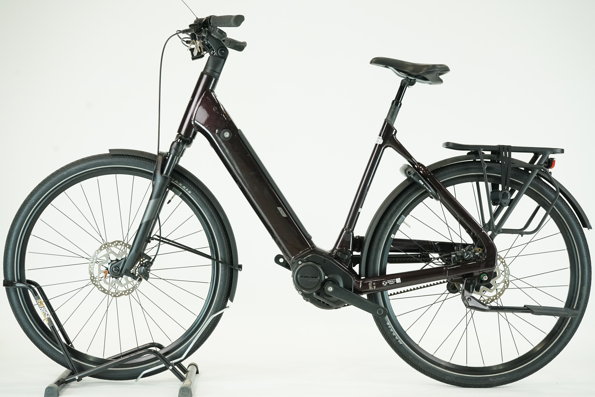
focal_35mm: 57
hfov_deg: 35.1
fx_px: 942
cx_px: 298
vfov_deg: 23.8
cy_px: 198
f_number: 7.1
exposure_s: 1/200
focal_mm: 57
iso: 3200
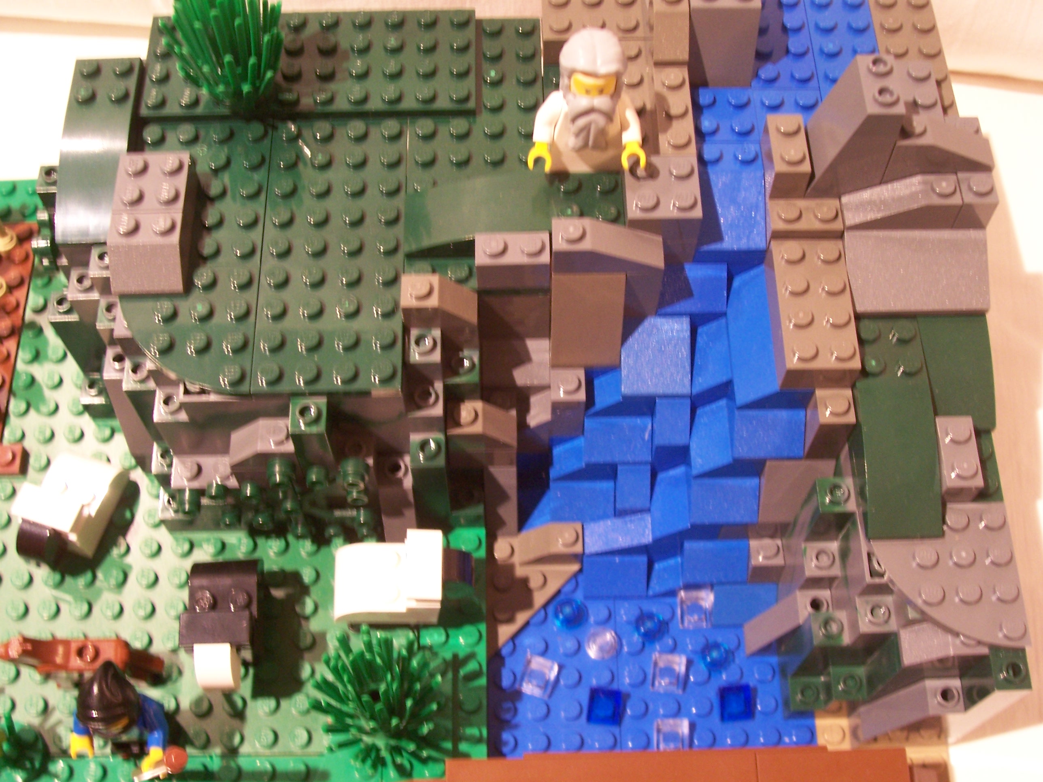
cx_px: 522
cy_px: 391
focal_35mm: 42
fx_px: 1265
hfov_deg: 44.8
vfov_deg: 34.3
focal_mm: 7
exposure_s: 1/8
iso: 160
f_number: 3
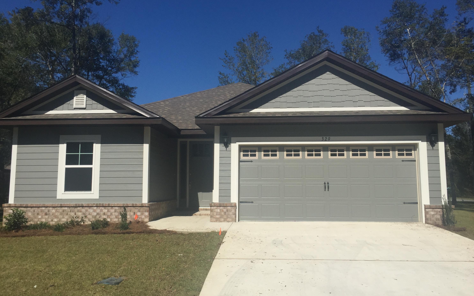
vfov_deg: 40.6
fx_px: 400
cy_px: 148
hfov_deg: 61.2
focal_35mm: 31
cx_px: 237
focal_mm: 4.15
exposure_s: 1/4950
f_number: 2.2
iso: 32
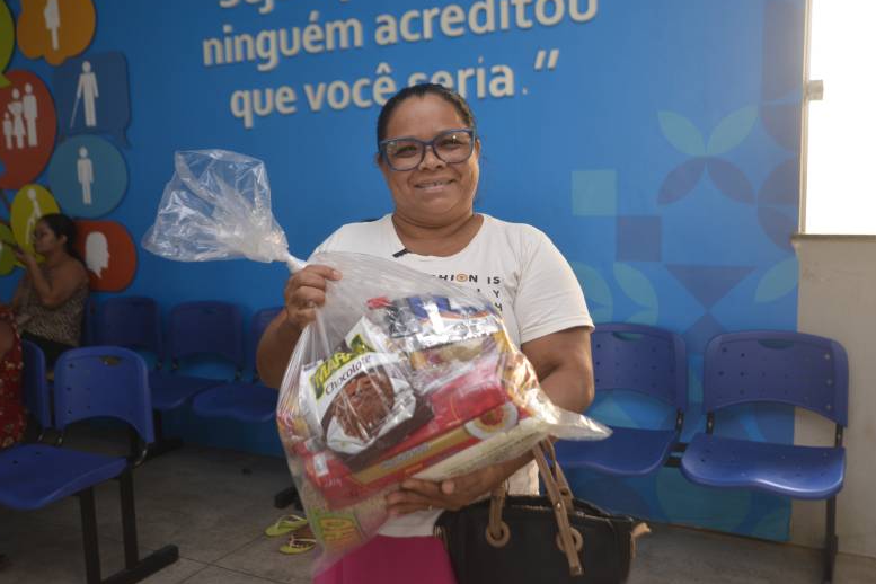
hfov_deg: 54.4
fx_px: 852
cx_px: 433
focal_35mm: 35
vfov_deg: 37.9
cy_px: 291
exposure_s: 1/125
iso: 1000
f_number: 4
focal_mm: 34
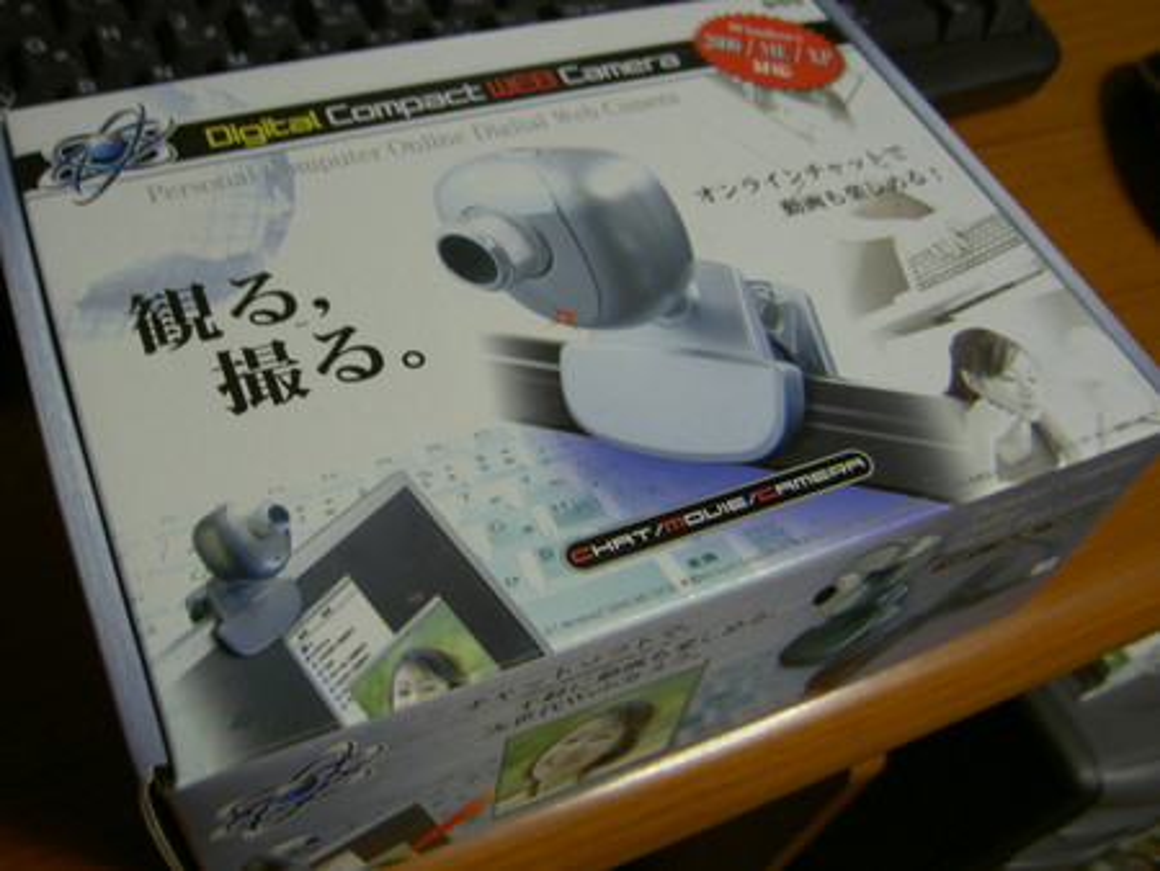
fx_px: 1140
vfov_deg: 41.8
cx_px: 580
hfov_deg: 53.9
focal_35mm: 34
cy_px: 436
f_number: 2.8
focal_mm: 5.6
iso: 50
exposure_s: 1/8
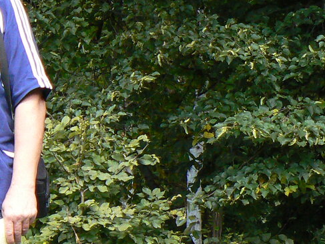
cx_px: -37
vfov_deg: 14.0
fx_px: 995
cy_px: 129
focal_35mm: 106
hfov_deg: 17.9
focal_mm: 6
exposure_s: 1/250
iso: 200
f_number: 2.8
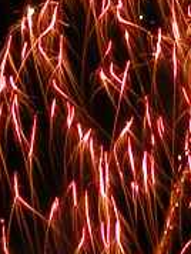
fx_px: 1842
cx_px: 147
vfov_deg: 7.3
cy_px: -374
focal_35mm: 251
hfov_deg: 5.9
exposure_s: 4
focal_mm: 8.9
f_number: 8
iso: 100
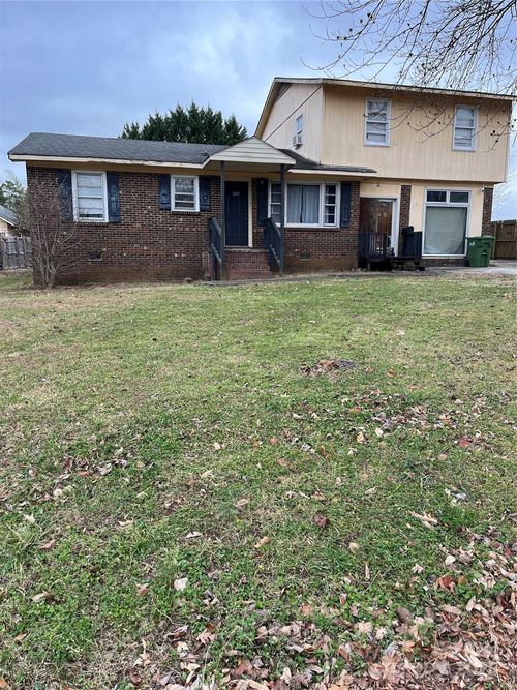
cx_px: 258
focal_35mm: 26
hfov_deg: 53.0
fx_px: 518
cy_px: 345
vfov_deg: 67.3
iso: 50
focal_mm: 5.1
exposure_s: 1/555
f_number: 1.6
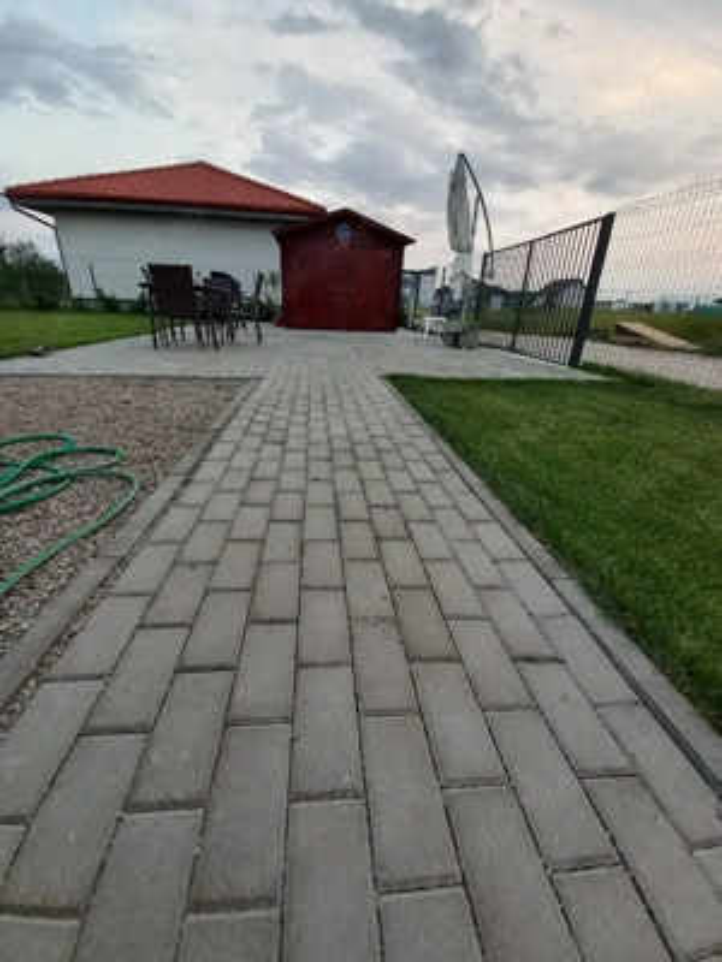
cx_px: 361
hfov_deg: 89.9
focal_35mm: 13
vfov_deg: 106.2
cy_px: 481
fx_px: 362
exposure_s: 1/50
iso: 50
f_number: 2.2
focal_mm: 1.42
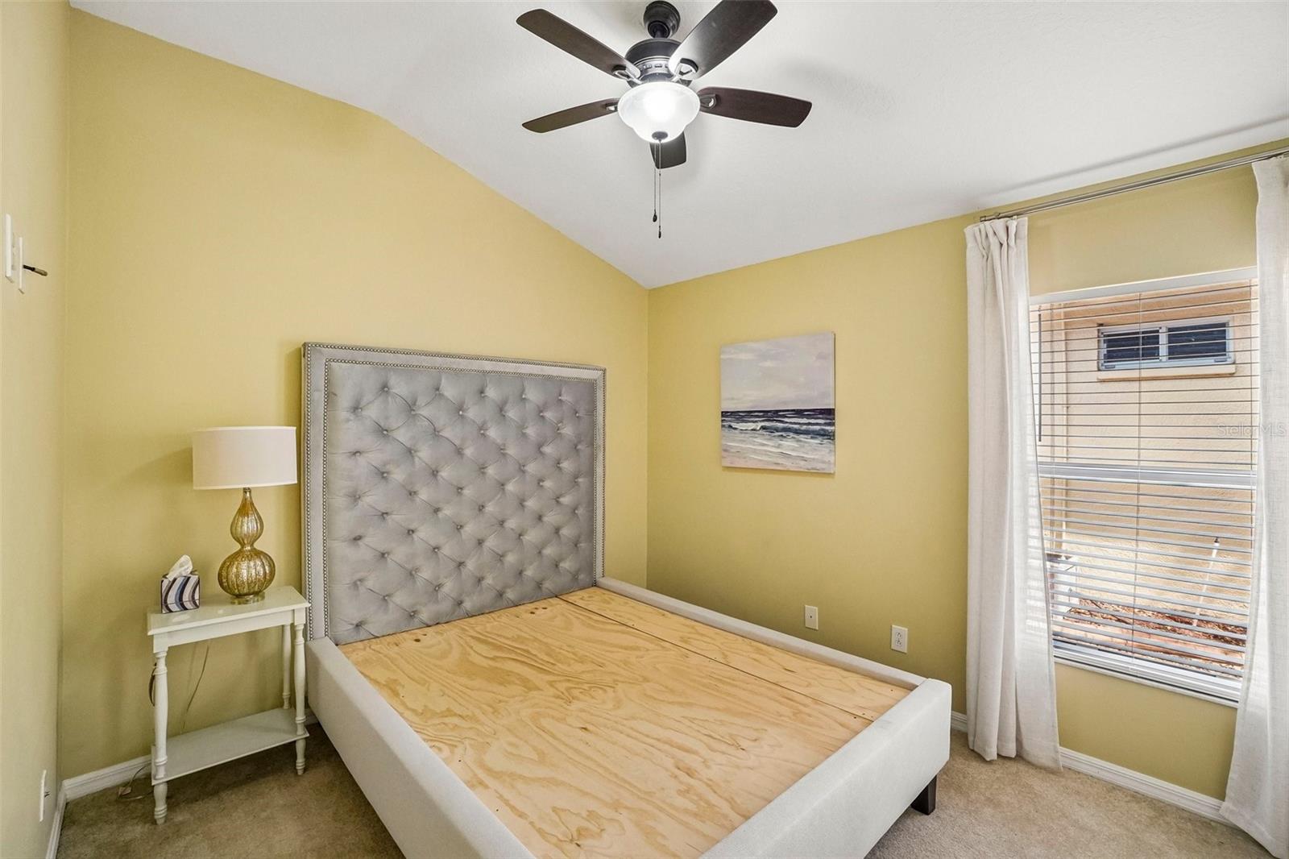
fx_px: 537
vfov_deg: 77.3
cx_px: 644
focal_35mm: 15
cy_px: 430
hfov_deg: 100.4
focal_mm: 10
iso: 800
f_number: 8
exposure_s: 1/30
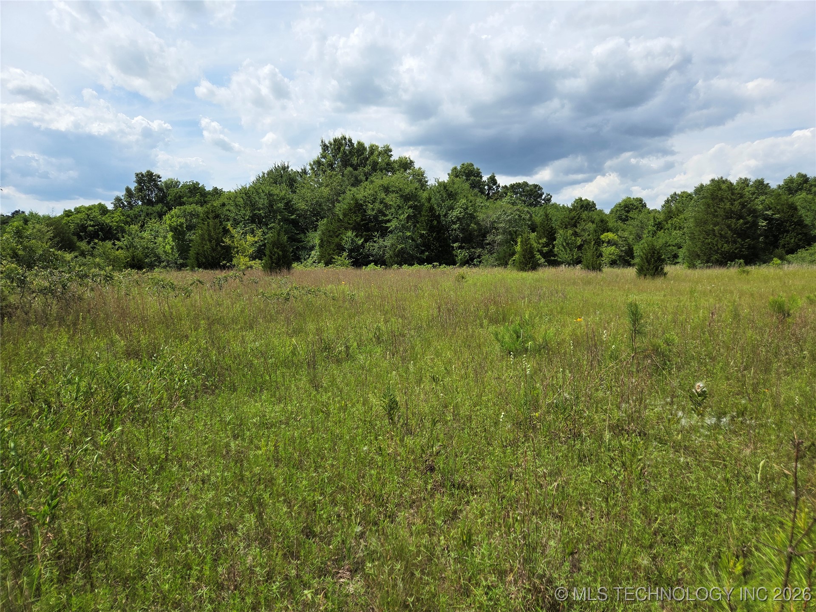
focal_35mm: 23
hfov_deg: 73.9
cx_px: 408
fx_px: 542
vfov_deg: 58.9
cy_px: 306
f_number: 1.8
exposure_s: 1/5699
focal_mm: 5.4
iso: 80
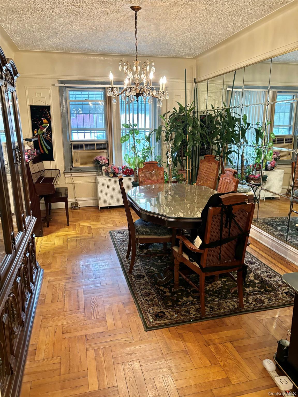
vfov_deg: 67.3
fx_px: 298
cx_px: 149
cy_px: 198
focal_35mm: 26
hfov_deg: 53.1
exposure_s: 1/60
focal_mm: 5.96
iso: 320
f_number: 1.6
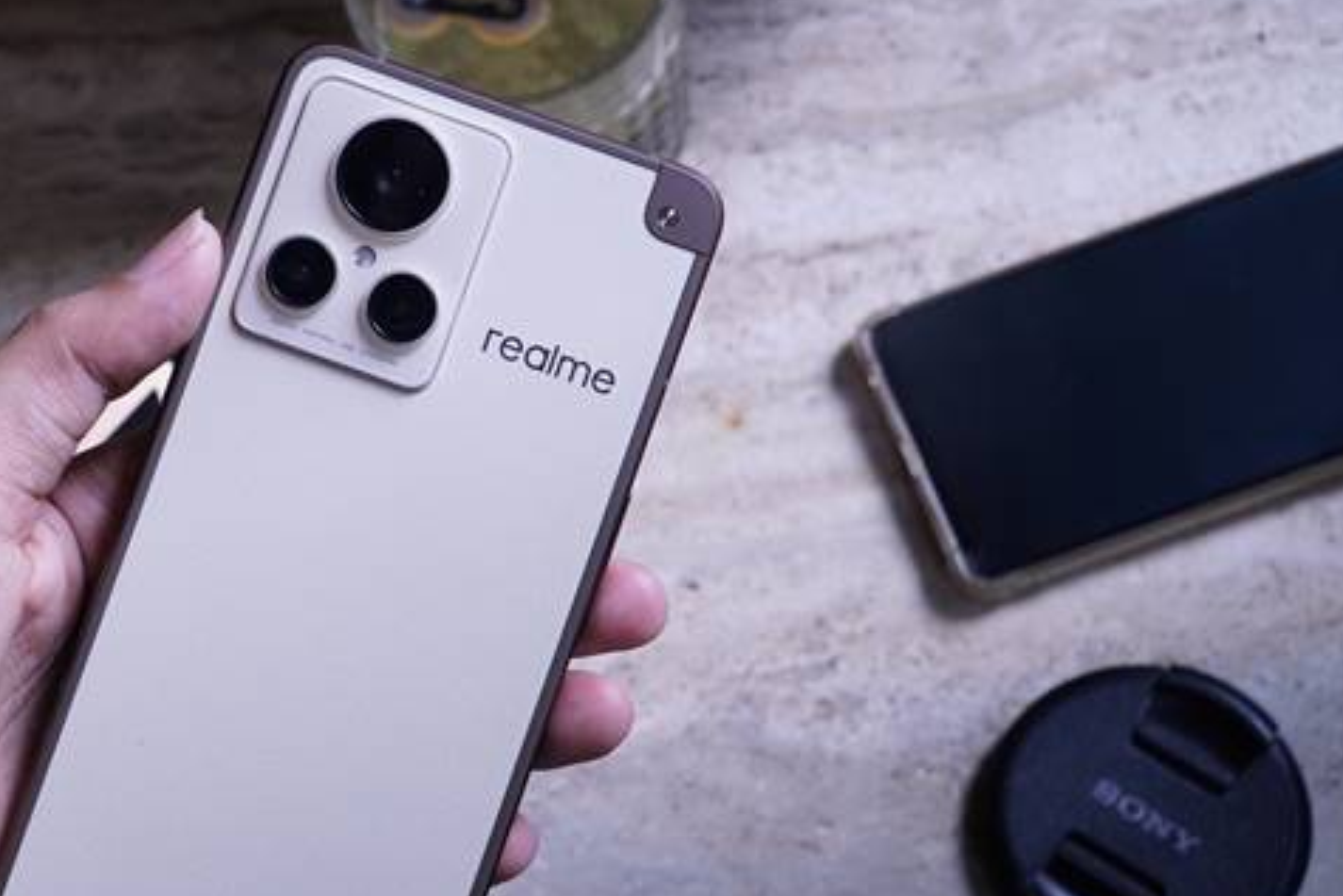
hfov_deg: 33.1
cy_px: 547
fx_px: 2229
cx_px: 387
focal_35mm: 60
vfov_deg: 22.7
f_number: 5.6
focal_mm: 27
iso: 800
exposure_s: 1/100
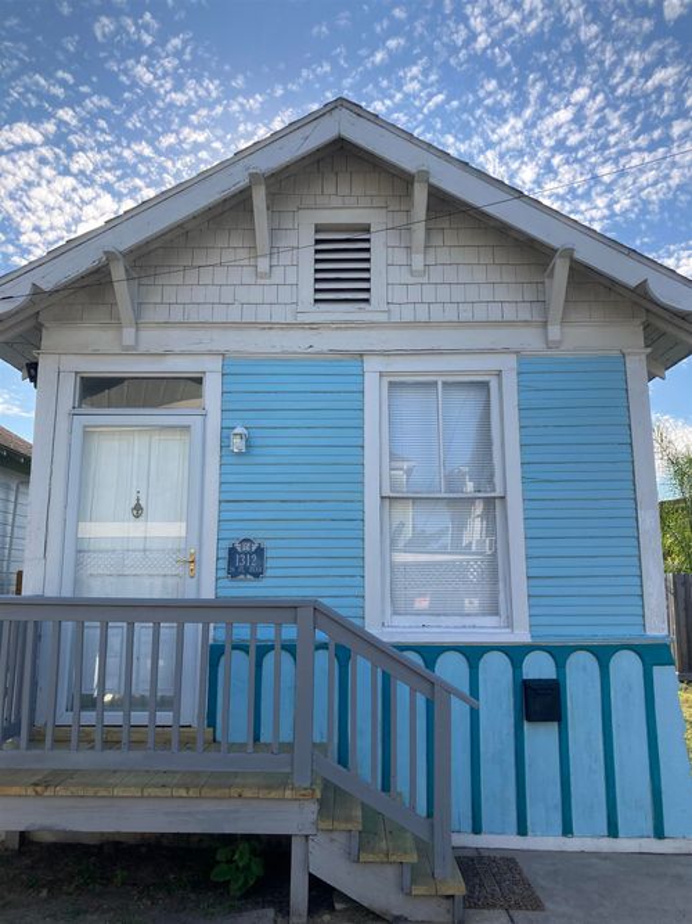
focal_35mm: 28
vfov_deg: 63.5
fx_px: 747
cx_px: 346
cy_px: 462
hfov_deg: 49.7
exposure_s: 1/1517
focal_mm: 3.99
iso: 20
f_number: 1.8
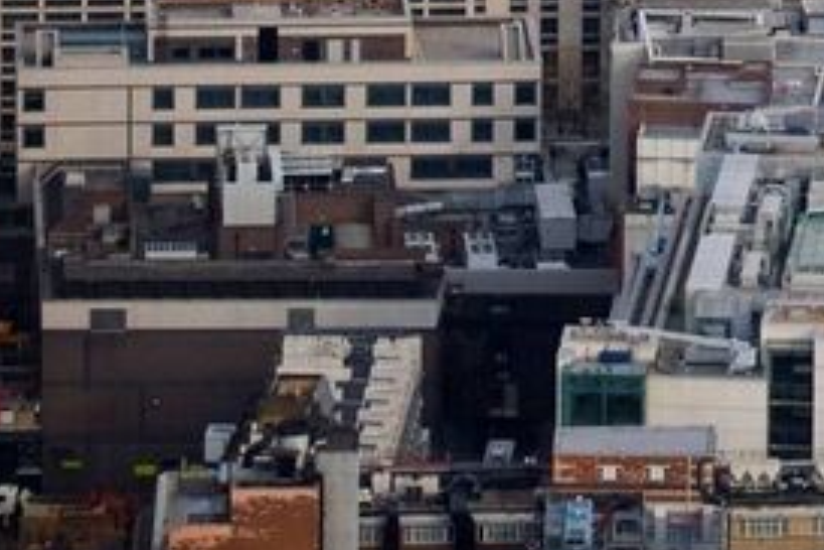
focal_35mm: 528
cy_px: -621
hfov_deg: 3.9
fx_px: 12084
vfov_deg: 2.6
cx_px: 1298
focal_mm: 120
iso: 200
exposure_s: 1/1600
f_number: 3.2
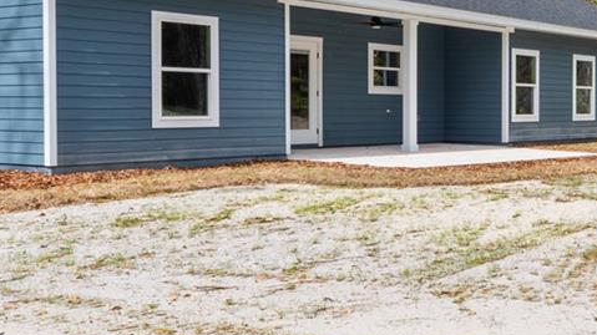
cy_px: 136
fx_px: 886
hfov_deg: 32.3
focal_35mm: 56
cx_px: 676
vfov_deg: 21.4
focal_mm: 16
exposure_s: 1/40
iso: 250
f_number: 16
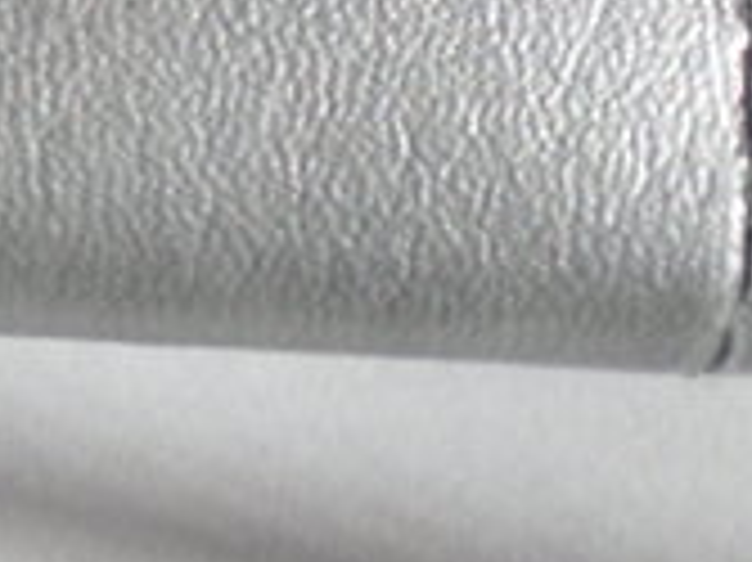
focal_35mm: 359
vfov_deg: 4.0
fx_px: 7793
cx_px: -1740
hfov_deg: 5.1
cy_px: -976
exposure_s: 1/76
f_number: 8.2
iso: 80
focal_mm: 6.3
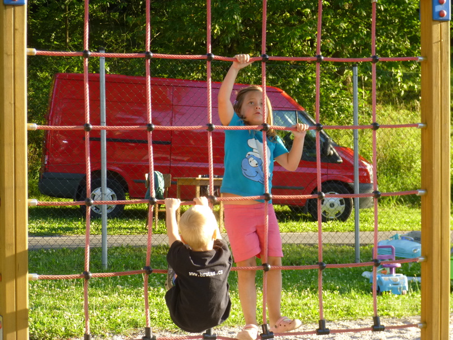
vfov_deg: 17.2
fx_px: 1125
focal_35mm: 86
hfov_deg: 22.8
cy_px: 170
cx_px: 226
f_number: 5
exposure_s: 1/60
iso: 100
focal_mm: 15.3
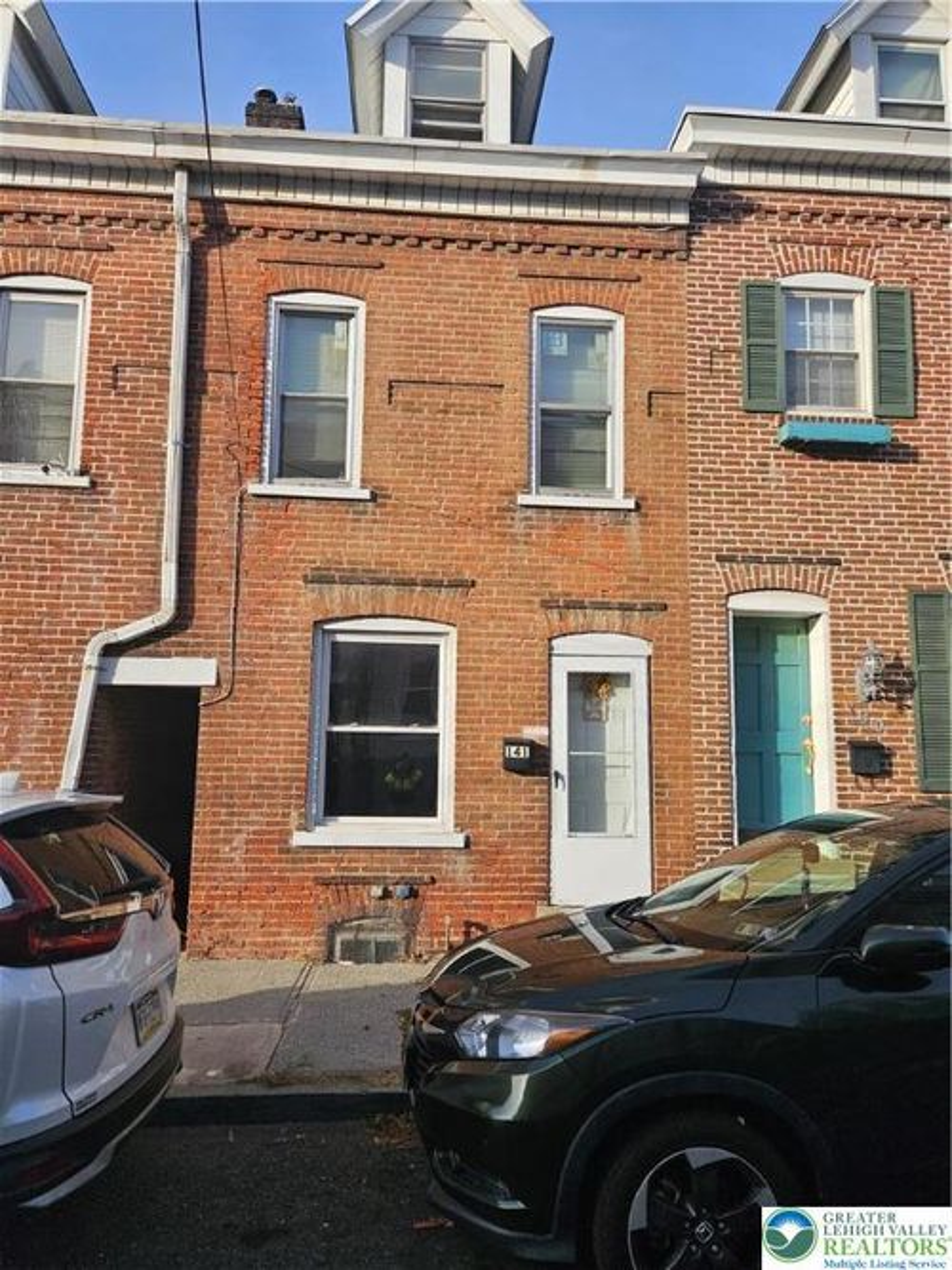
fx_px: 844
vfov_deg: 73.9
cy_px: 635
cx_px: 476
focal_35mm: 23
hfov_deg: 58.9
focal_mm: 5.4
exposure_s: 1/2000
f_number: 1.8
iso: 64
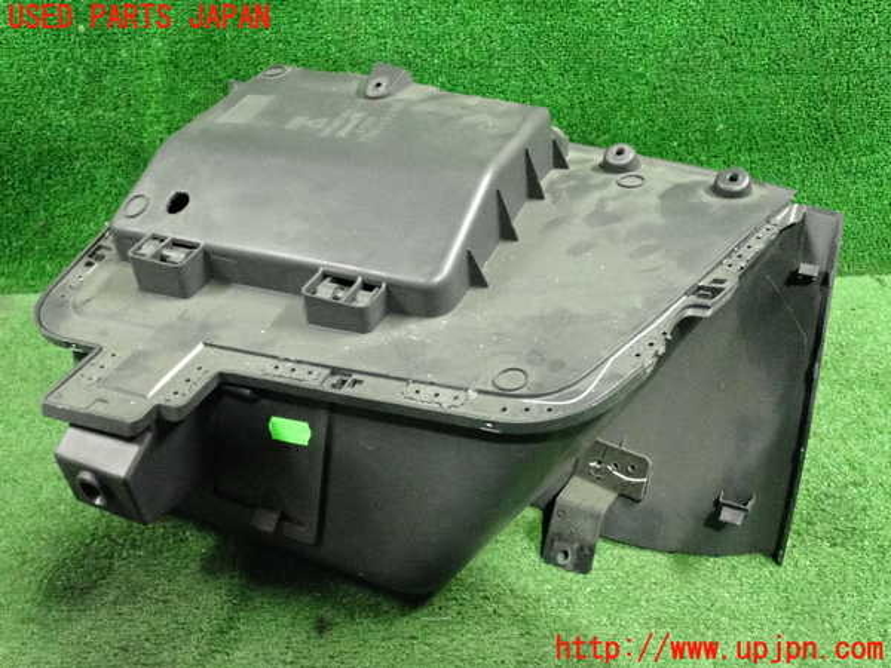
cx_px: 446
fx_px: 927
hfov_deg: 51.4
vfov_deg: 39.7
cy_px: 334
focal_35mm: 36
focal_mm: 6.37
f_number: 2.5
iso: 4000
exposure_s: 1/125
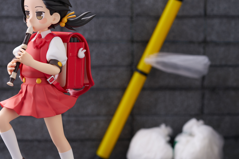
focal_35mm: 147
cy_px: 87
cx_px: 64
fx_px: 976
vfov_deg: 9.3
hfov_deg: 13.9
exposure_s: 1/100
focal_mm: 90
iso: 125
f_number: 5.6
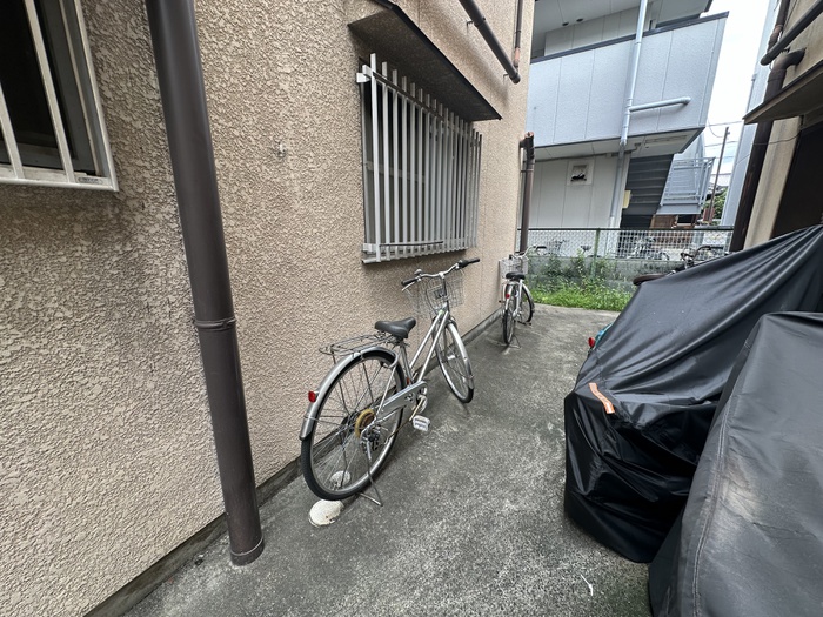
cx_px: 412
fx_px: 333
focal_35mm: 14
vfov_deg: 85.7
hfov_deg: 102.1
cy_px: 308
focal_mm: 2.22
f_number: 2.2
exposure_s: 1/117
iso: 40
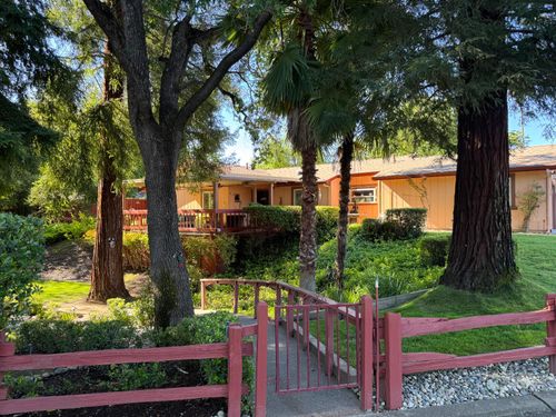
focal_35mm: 24
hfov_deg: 71.6
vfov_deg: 56.8
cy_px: 208
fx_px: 385
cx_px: 278
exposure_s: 1/192
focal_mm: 6.76
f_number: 1.78
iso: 80
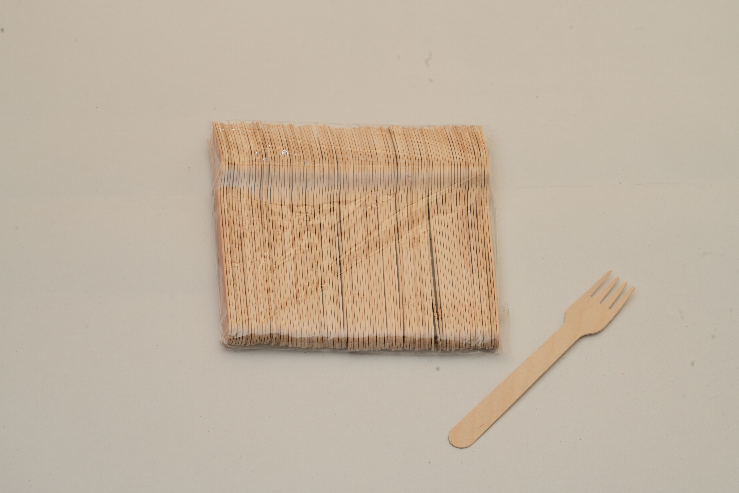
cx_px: 370
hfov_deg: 22.6
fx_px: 1847
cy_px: 246
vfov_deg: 15.2
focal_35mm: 90
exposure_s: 1/30
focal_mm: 90
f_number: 14
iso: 320
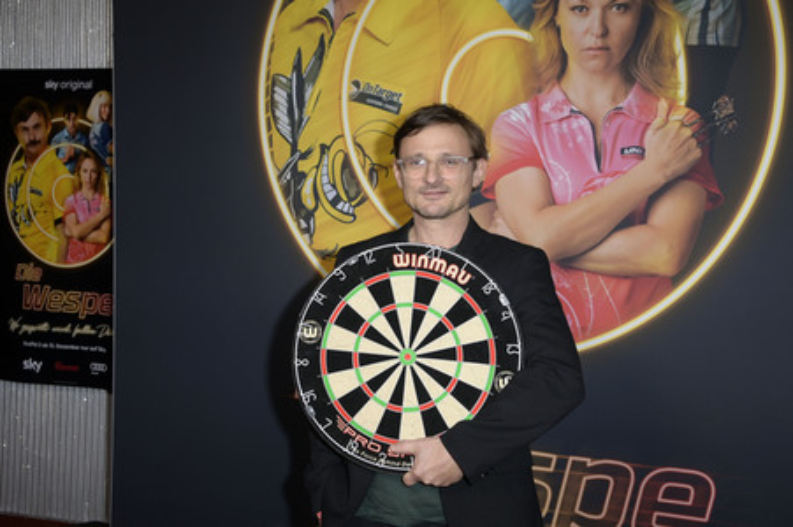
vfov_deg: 27.0
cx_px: 396
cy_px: 264
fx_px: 1101
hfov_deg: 39.6
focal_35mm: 50
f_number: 5.6
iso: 400
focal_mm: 50
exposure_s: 1/250
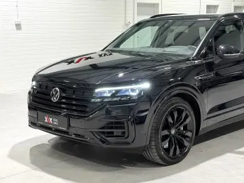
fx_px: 338
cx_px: 122
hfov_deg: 39.7
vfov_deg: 30.3
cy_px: 92
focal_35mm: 48
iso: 100
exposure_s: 1/50
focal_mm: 6.76
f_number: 1.78
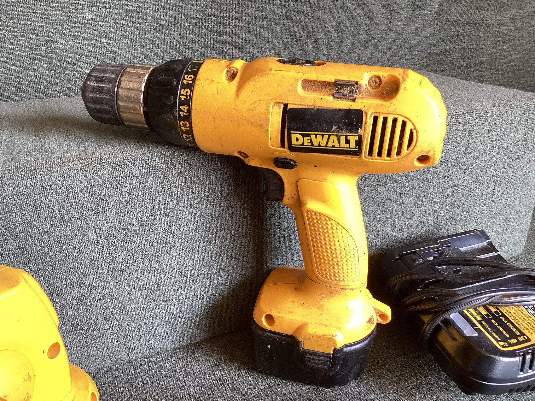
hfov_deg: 58.3
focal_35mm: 31
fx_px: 479
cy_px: 200
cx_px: 268
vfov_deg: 45.4
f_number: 2.4
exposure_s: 1/60
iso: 80
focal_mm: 3.3
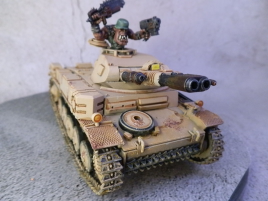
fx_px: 217
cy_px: 100
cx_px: 134
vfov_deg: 49.7
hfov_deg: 63.4
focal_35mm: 28
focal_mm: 5
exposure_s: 1/100
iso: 400
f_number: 3.1
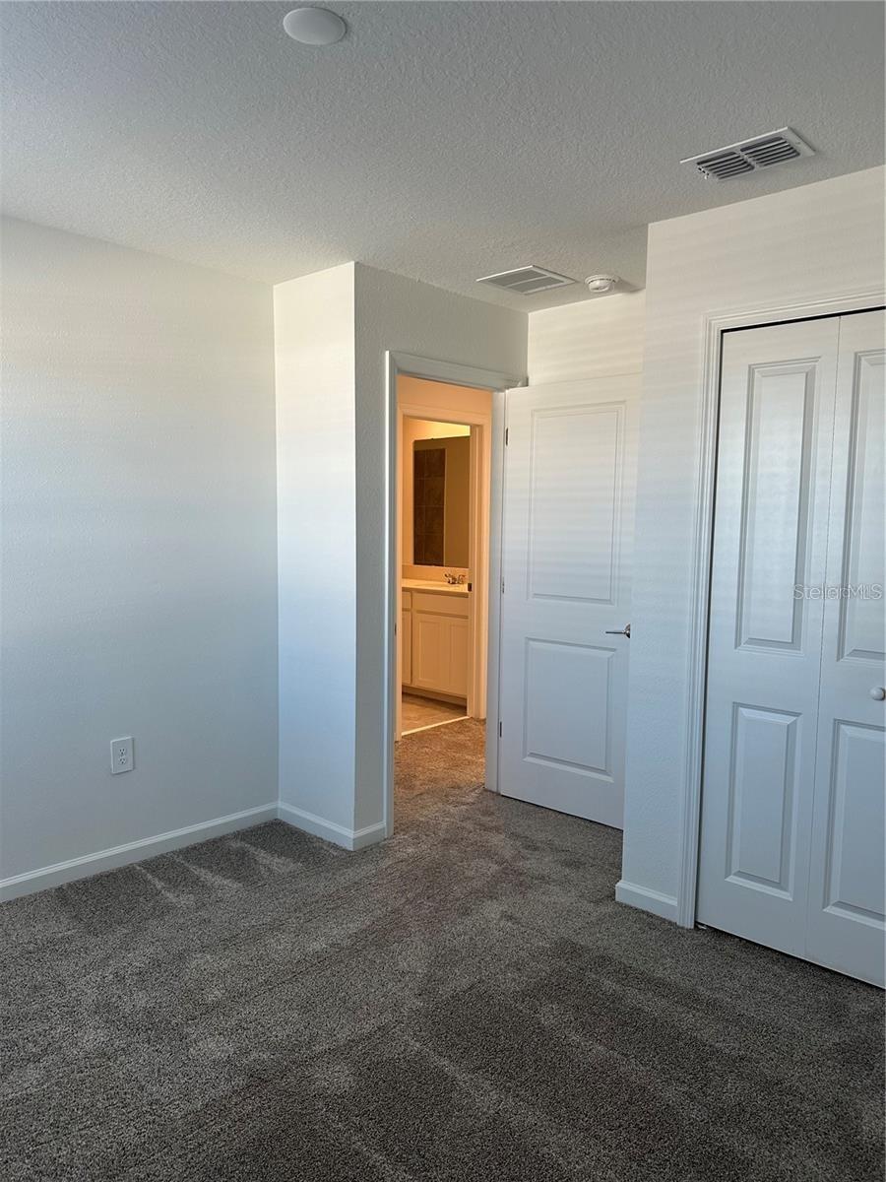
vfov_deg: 71.6
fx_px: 819
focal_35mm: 24
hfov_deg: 56.8
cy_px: 591
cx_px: 443
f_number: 1.78
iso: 125
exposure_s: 1/120
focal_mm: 6.86
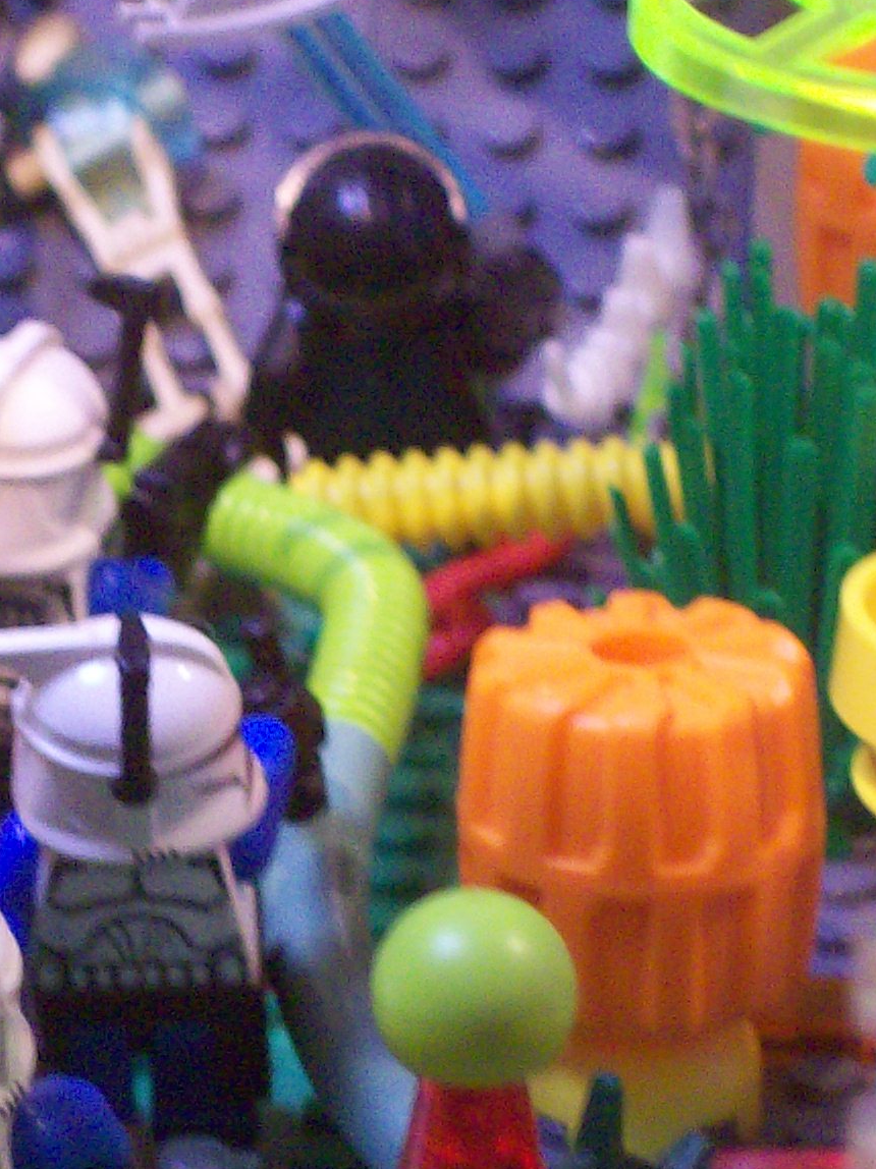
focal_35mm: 268
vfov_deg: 7.4
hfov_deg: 5.5
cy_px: 767
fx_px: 9049
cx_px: 124
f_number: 4.8
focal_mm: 18
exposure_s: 1/20.1
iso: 160
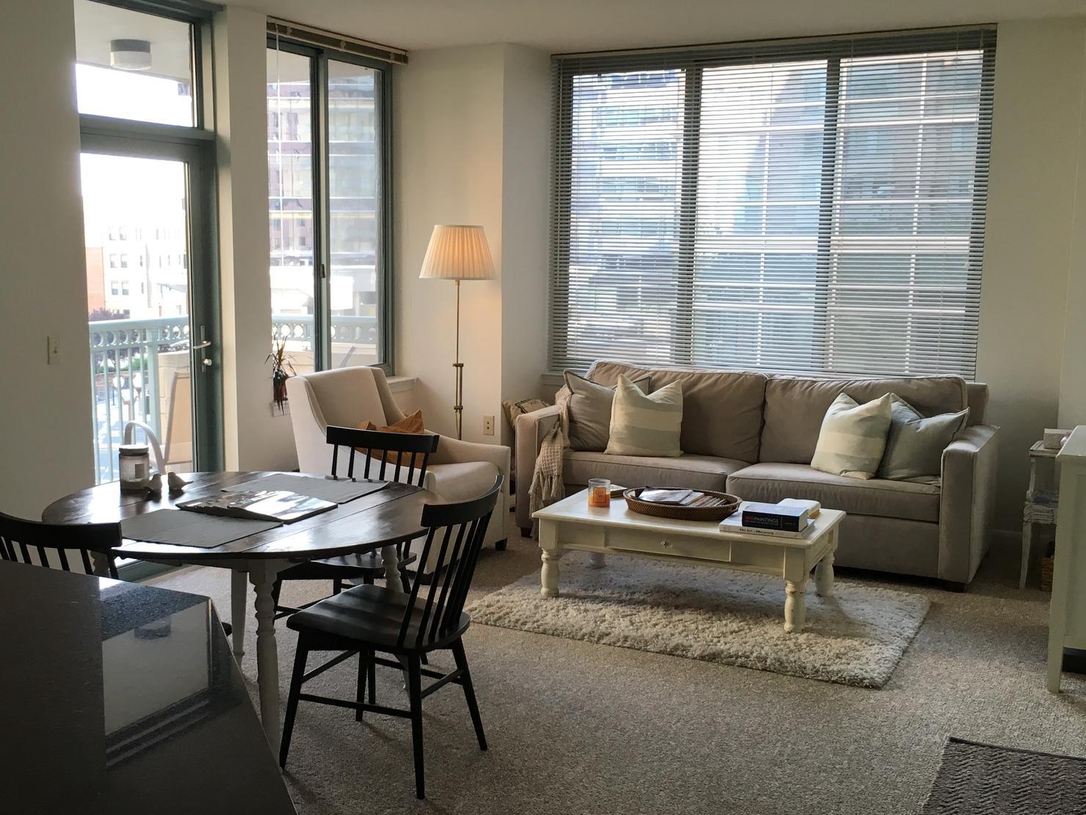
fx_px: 1255
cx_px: 428
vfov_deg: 35.9
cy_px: 435
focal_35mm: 40
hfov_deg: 46.5
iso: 25
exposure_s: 1/40
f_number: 2.2
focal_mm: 4.15
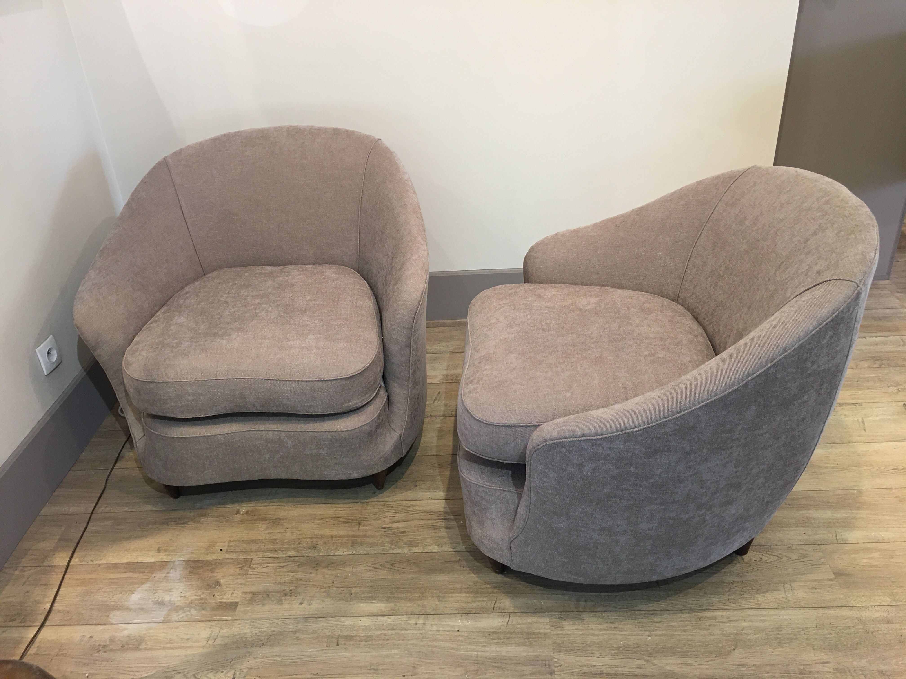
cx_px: 453
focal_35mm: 29
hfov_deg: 61.7
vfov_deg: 48.2
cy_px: 340
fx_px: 759
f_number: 2.2
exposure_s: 1/17
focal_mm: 4.15
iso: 50
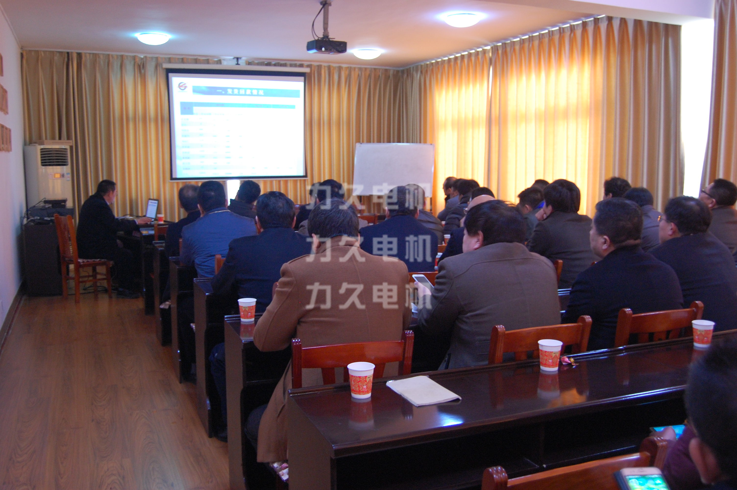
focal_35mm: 33
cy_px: 245
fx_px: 675
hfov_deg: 57.3
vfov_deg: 39.9
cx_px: 368
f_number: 3.8
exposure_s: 1/8
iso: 900
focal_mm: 22
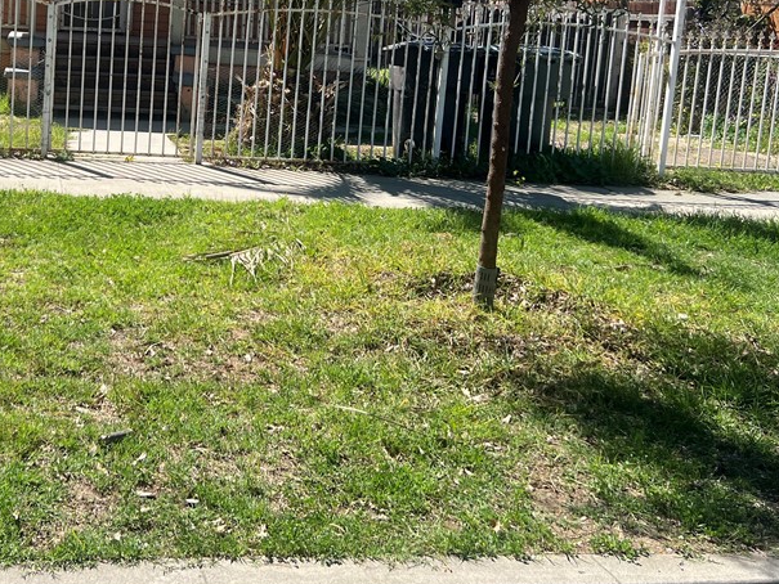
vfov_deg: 32.1
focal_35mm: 44
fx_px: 990
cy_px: 127
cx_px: 185
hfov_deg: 41.5
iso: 50
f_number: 1.5
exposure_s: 1/2404
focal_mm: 5.7
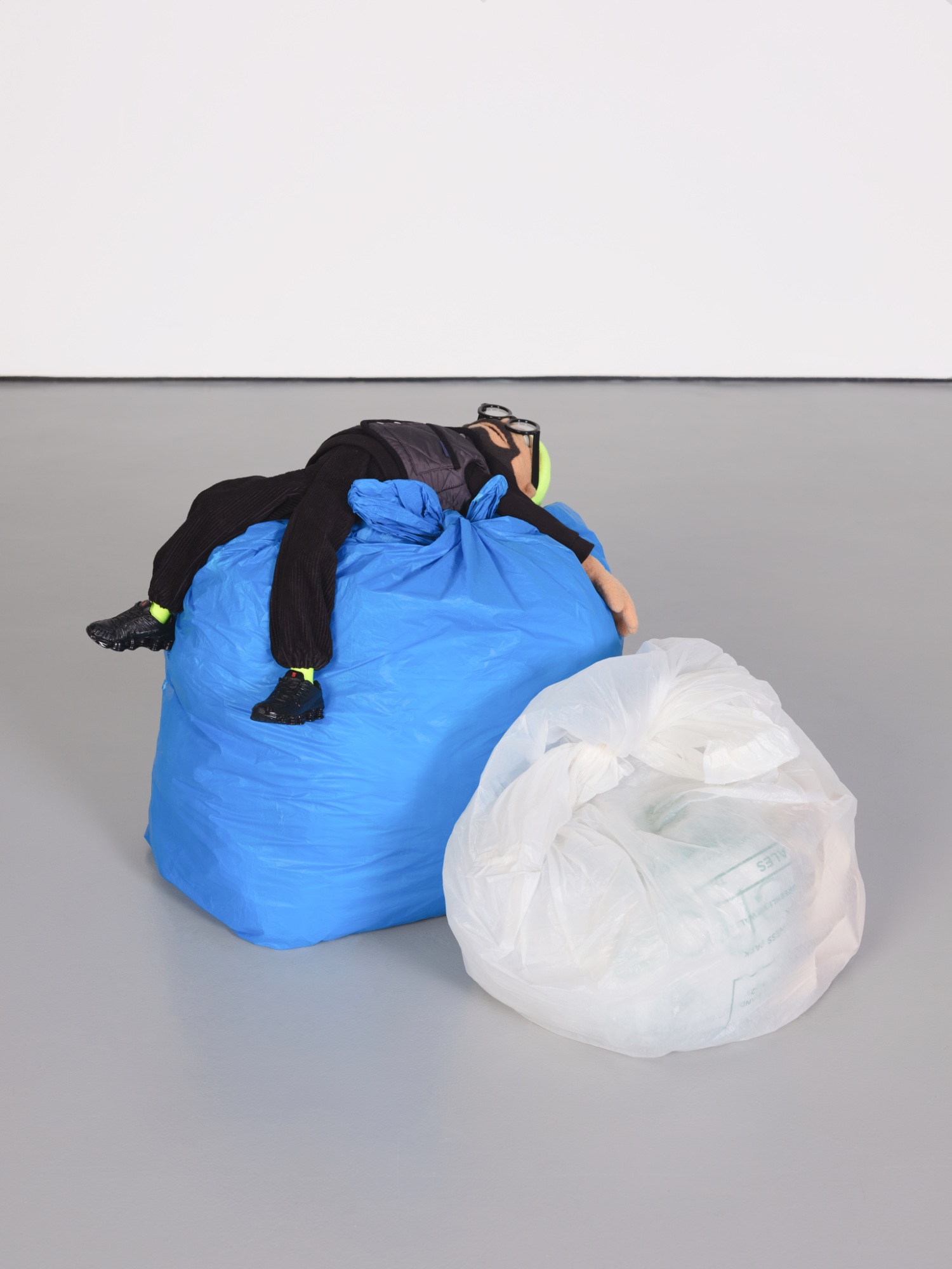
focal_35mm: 50
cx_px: 476
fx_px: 1833
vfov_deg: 38.2
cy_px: 634
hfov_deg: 29.1
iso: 160
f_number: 8
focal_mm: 63
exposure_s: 1/125
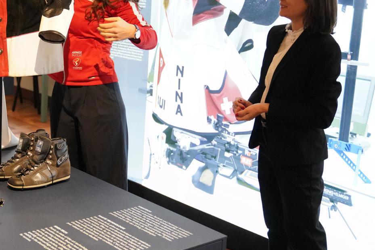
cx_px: 98
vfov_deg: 21.8
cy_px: 71
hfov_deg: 31.9
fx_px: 646
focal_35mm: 62
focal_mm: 32
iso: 12800
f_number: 2.8
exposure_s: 1/1000
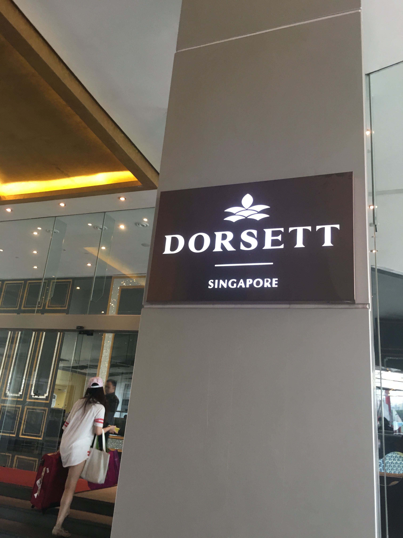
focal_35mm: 29
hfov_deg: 48.2
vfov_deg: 61.7
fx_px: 450
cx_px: 202
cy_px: 269
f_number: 2.2
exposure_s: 1/17
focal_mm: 4.15
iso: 50
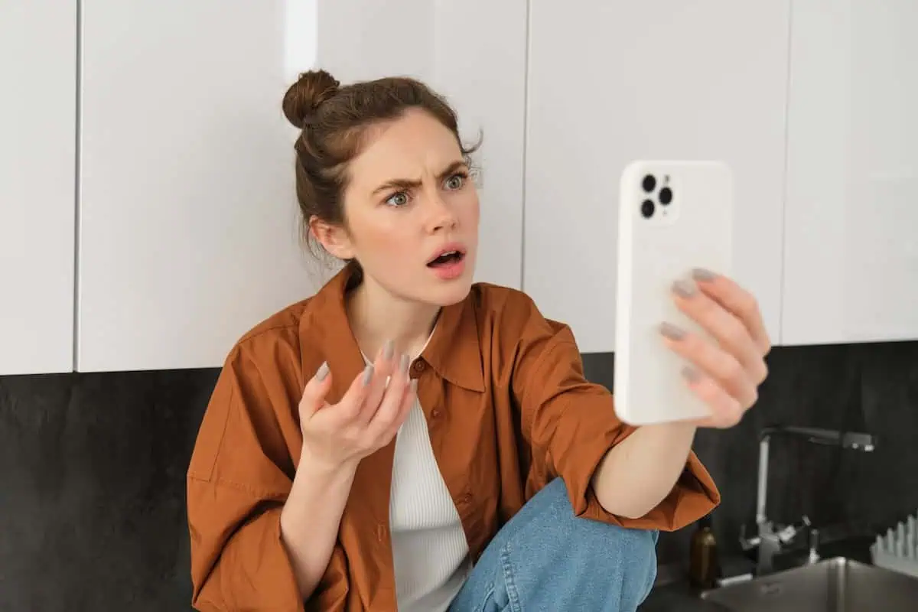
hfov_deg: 51.9
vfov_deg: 35.9
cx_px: 459
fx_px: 943
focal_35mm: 37
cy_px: 306
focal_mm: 24.9
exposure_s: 1/125
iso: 400
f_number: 2.8
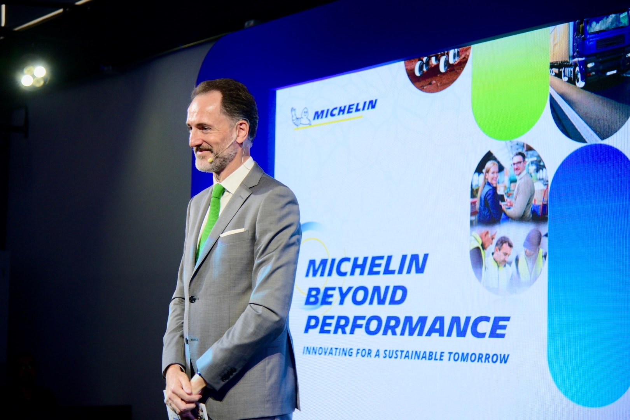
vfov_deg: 18.2
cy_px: 210
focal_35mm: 75
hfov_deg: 27.0
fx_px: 1312
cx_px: 315
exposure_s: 1/160
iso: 320
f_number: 4
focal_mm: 75
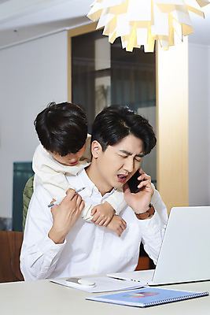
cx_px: 105
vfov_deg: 23.9
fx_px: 743
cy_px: 158
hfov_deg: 16.1
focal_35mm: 85
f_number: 5.6
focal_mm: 85
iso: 200
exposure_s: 1/80
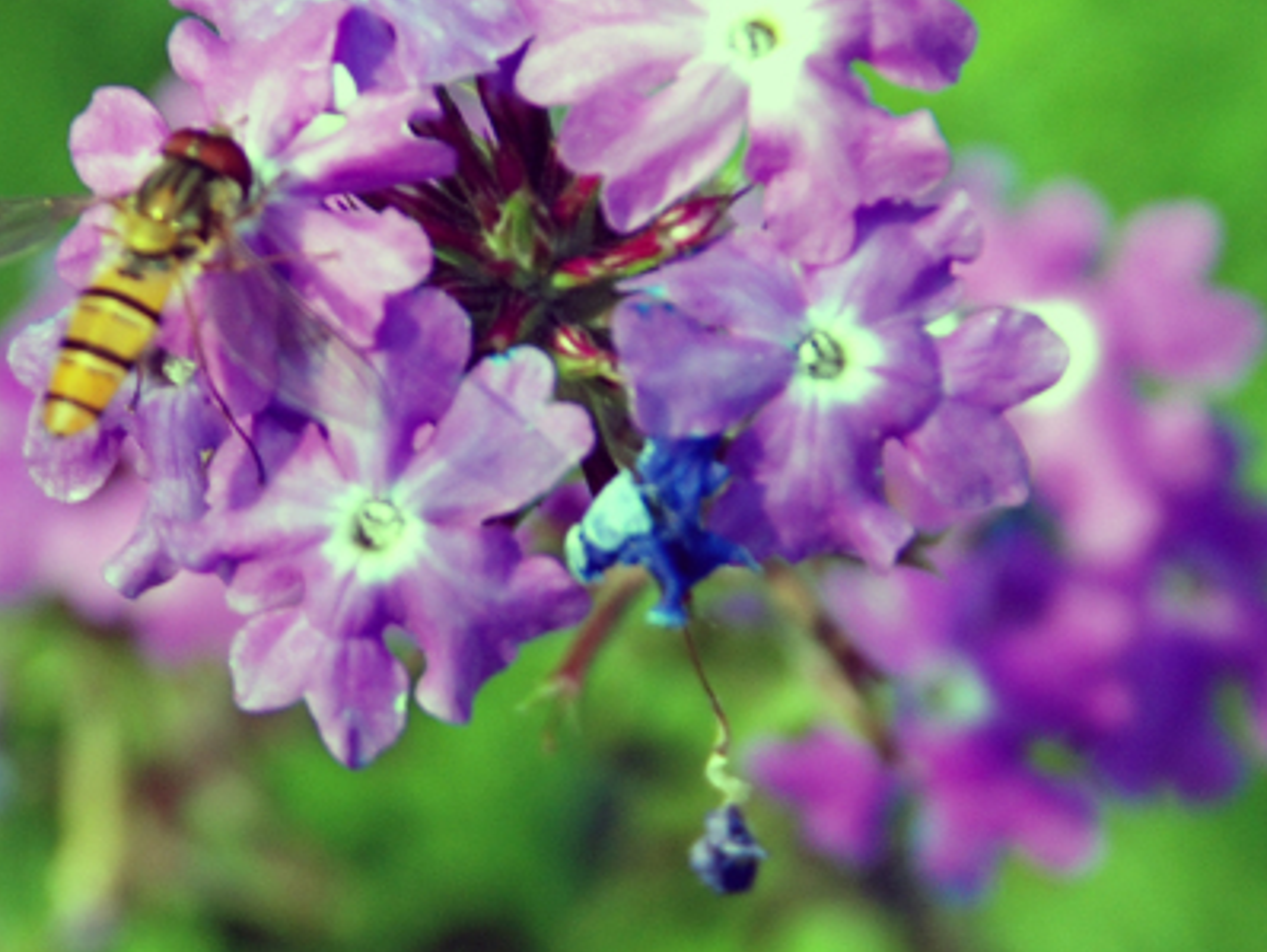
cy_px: 285
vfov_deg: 3.0
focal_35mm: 501
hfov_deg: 3.9
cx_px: 118
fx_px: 18357
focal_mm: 135
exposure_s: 1/250
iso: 200
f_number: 5.6
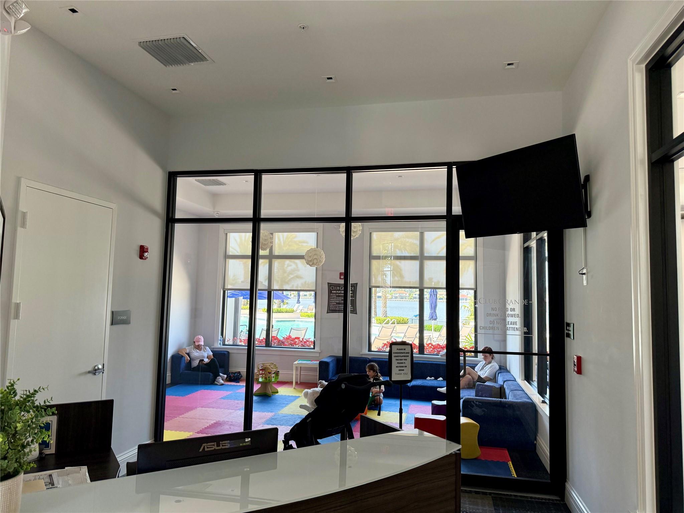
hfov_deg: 71.6
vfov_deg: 56.8
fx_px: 474
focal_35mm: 24
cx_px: 342
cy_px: 256
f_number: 1.78
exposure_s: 1/126
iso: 200
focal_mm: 6.76
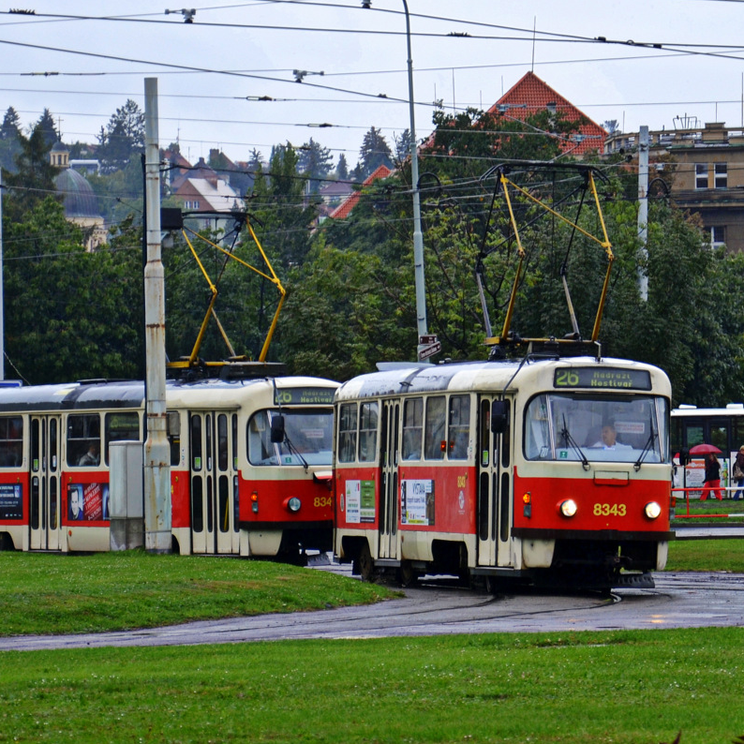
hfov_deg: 11.3
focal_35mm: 154
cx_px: 365
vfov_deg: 11.3
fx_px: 3745
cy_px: 372
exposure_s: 1/125
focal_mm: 80
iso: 100
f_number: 5.3
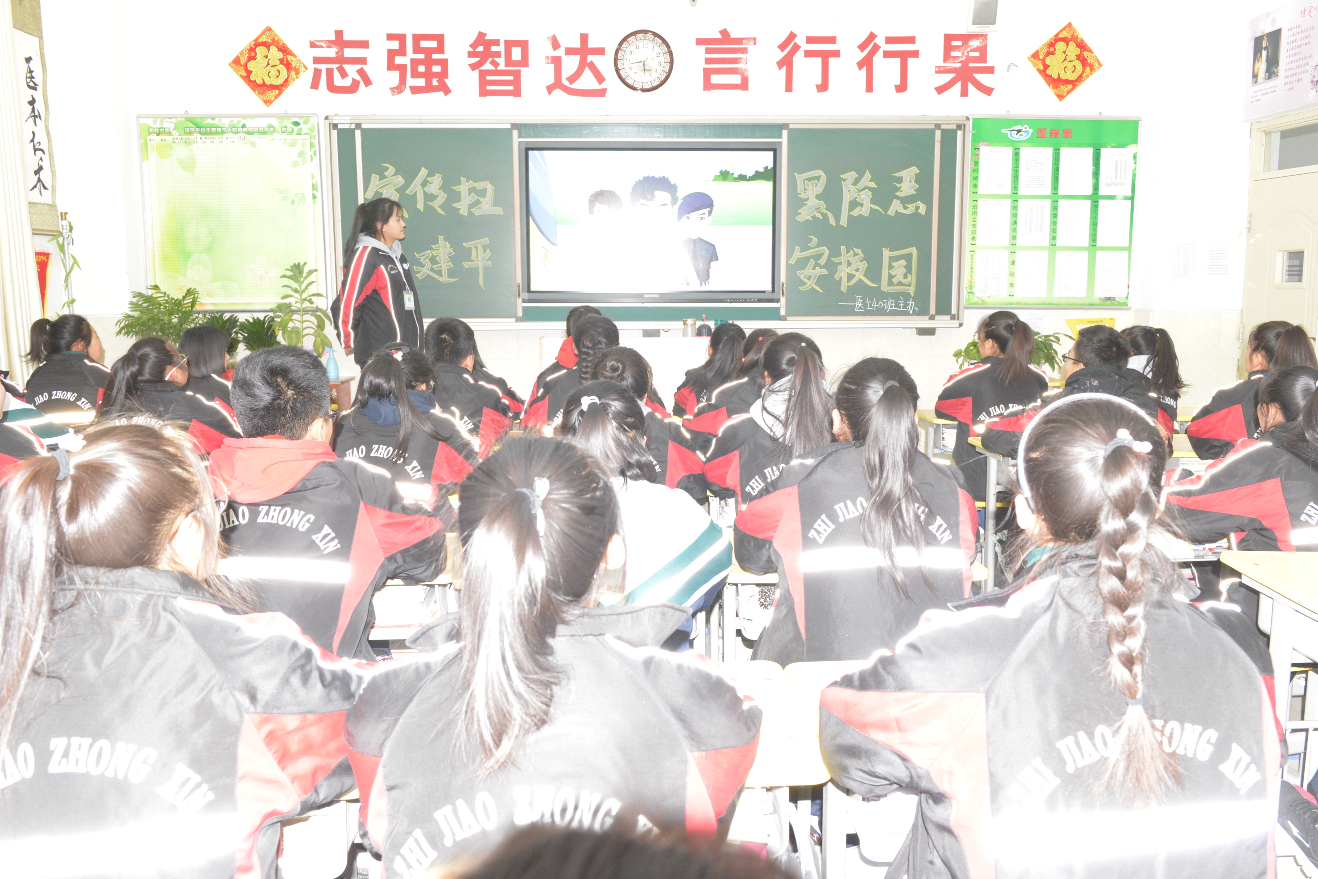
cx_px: 659
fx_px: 1062
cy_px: 440
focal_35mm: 29
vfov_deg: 45.0
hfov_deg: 63.6
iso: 6400
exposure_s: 1/60
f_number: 8
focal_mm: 29
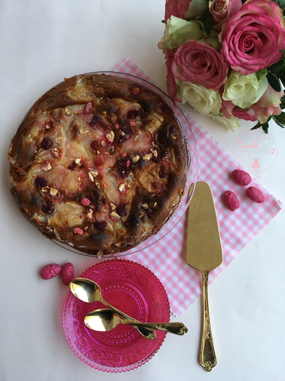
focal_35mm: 29
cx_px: 142
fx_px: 318
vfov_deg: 61.7
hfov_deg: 48.2
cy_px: 190
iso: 160
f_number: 2.2
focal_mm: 4.15
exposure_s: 1/33
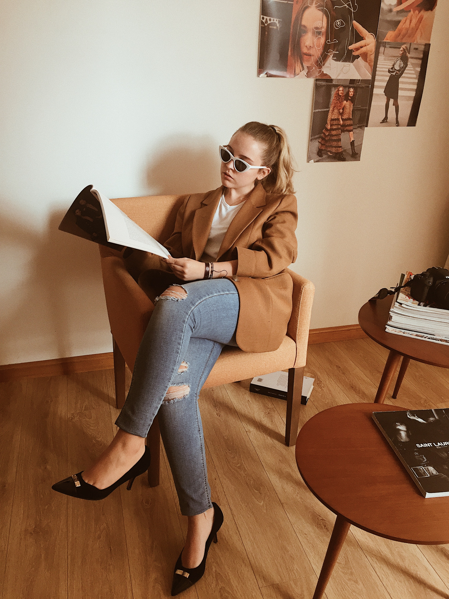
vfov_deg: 61.7
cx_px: 224
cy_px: 300
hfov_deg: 48.2
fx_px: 502
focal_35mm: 29
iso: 125
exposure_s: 1/30
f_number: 2.2
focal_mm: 4.15
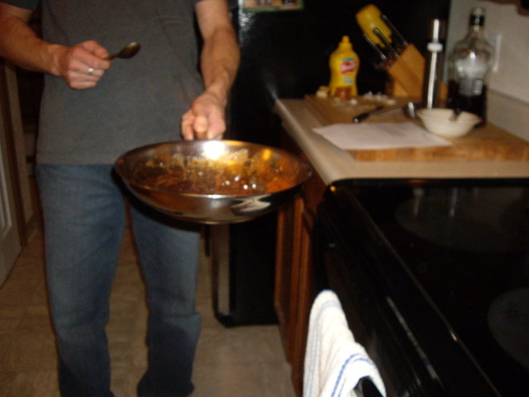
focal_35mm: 38
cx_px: 264
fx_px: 581
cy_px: 198
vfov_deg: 37.7
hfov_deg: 49.0
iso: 200
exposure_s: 1/40
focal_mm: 6.2
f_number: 2.7
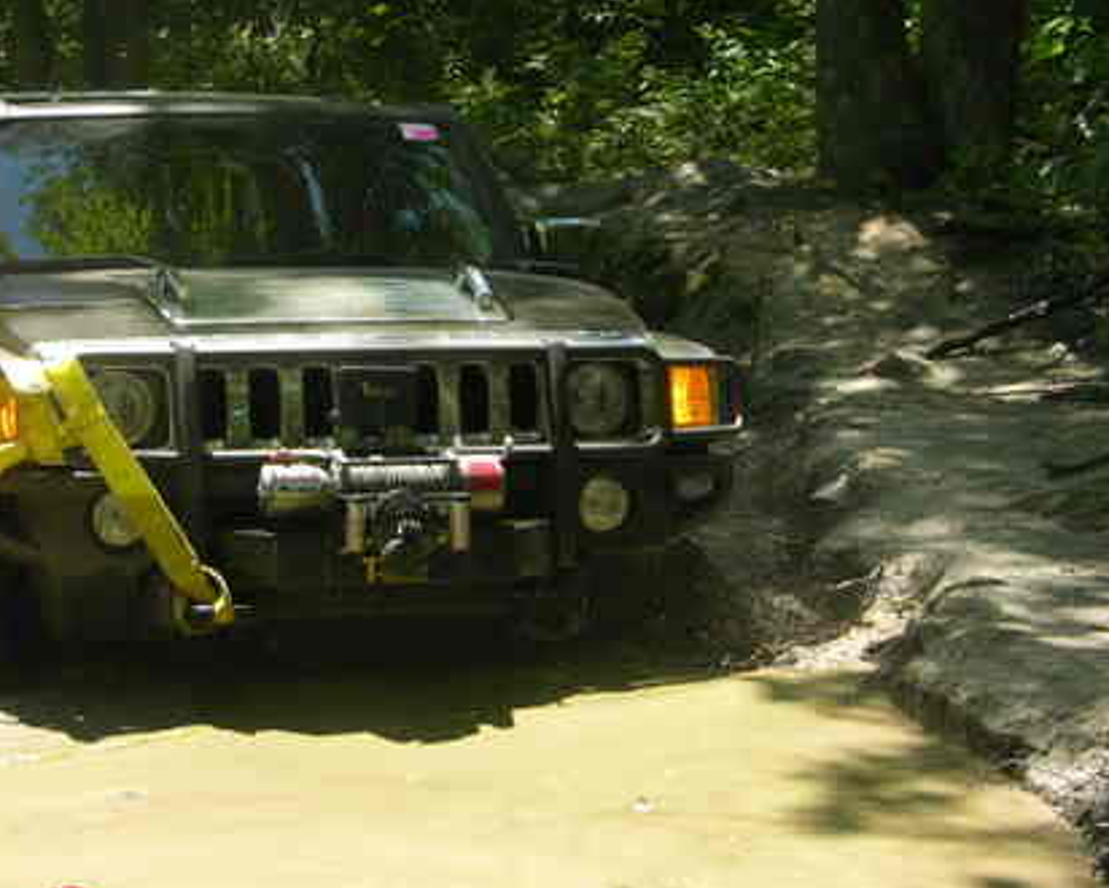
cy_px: 382
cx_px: 406
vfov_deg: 15.4
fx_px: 3284
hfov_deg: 19.1
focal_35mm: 100
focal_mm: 16.8
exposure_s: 1/120
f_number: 4.1
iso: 50
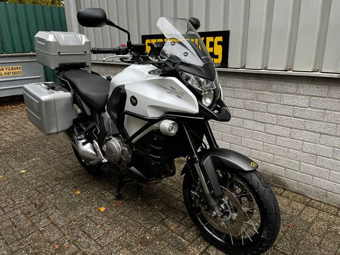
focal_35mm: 26
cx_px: 170
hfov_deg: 67.3
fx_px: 255
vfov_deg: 53.1
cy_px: 128
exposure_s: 1/100
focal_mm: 5.1
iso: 100
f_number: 1.6
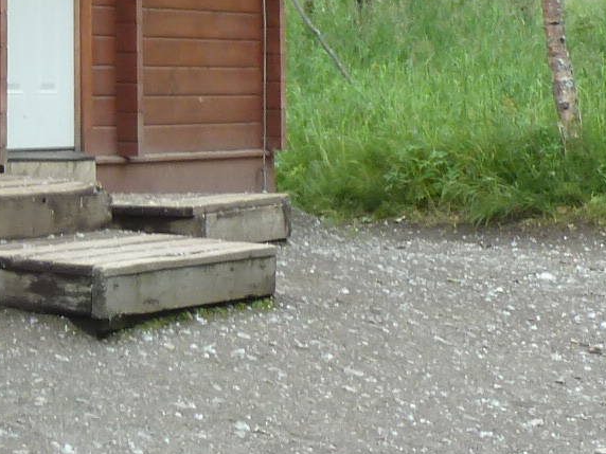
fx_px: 3291
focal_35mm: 188
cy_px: -484
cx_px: -333
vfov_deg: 7.5
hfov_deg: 10.1
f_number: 3.7
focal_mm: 6.9
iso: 80
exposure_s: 1/60
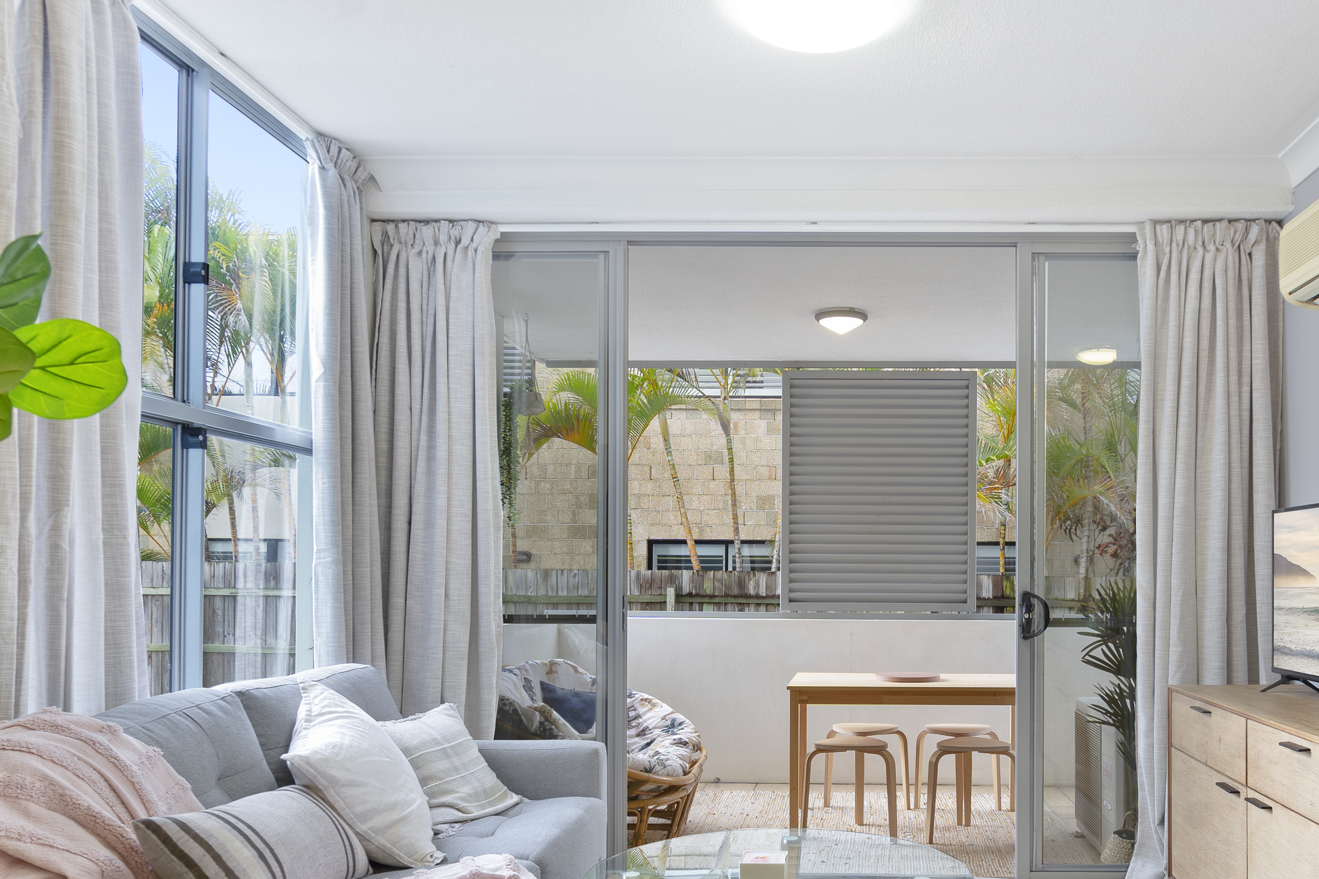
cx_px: 855
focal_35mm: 29
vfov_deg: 44.3
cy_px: 593
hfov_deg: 62.4
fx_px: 1062
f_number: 7.1
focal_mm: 16
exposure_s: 1/2
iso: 250
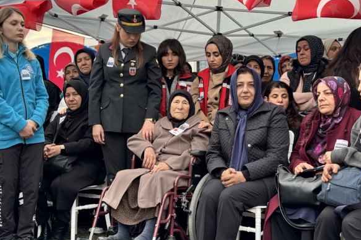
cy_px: 128
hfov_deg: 36.3
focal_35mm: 55
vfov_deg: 24.6
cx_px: 178
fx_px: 551
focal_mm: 6.76
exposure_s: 1/311
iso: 64
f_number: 1.78
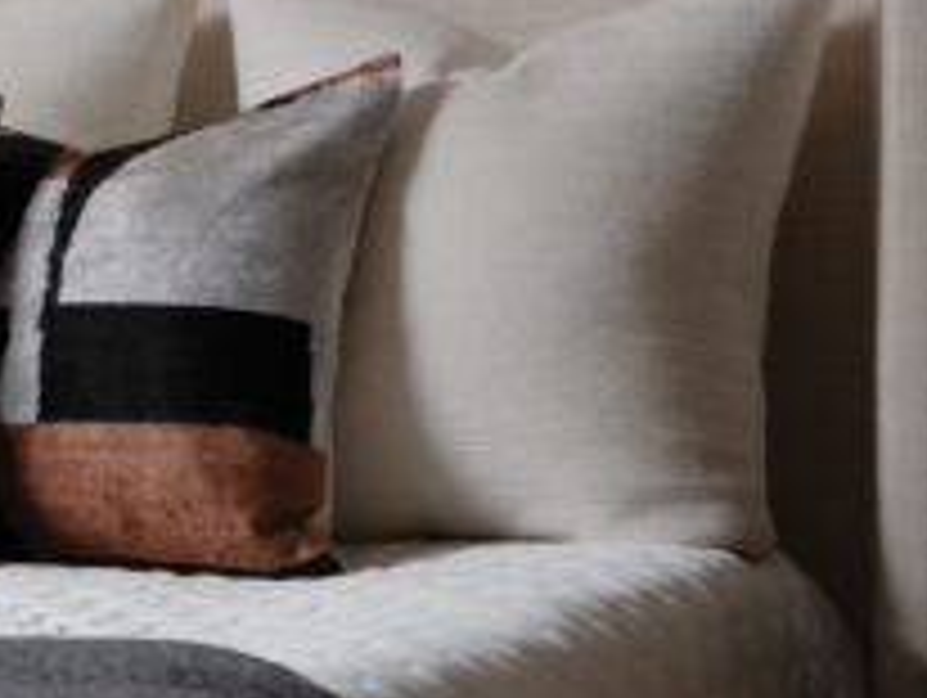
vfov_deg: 8.9
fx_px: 4477
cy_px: 32
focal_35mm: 167
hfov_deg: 11.2
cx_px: -601
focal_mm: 35
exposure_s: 1
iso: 400
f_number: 10
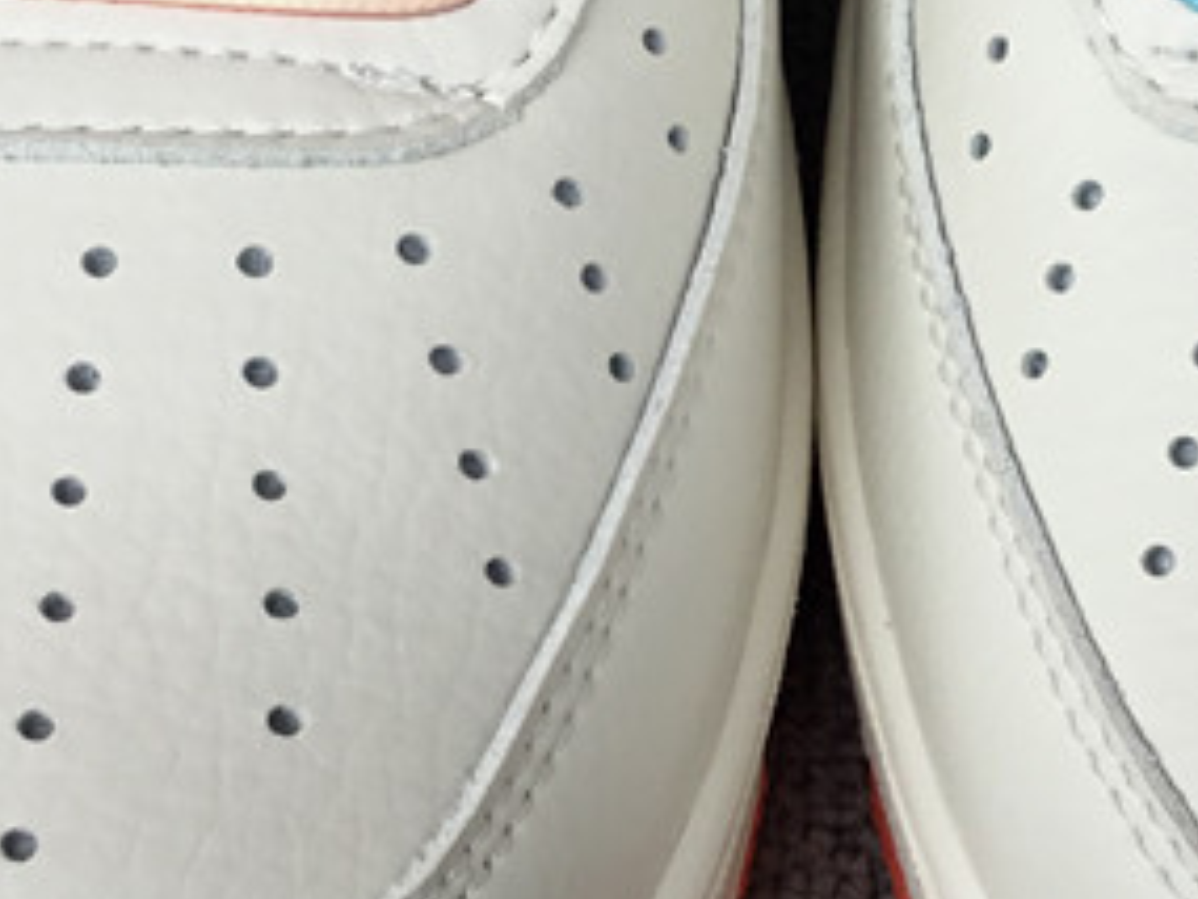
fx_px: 3393
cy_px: 355
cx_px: 832
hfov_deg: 19.9
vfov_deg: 15.1
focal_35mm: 98
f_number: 2.4
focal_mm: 3.3
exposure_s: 1/120
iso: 32
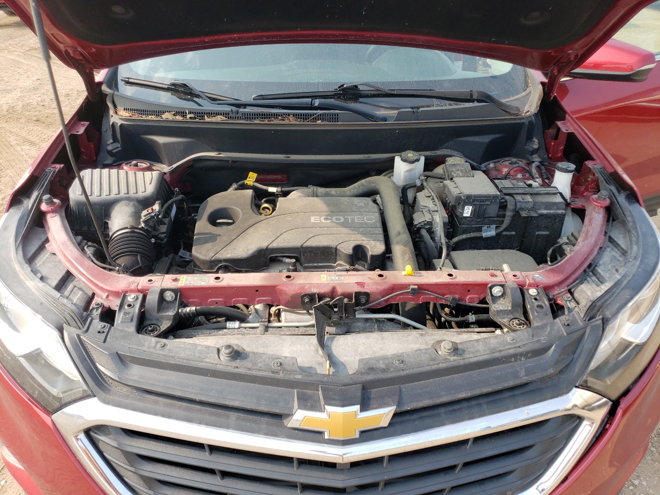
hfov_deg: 67.3
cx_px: 330
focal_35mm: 26
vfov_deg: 53.1
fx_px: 496
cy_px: 248
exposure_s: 1/769
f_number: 1.5
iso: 50
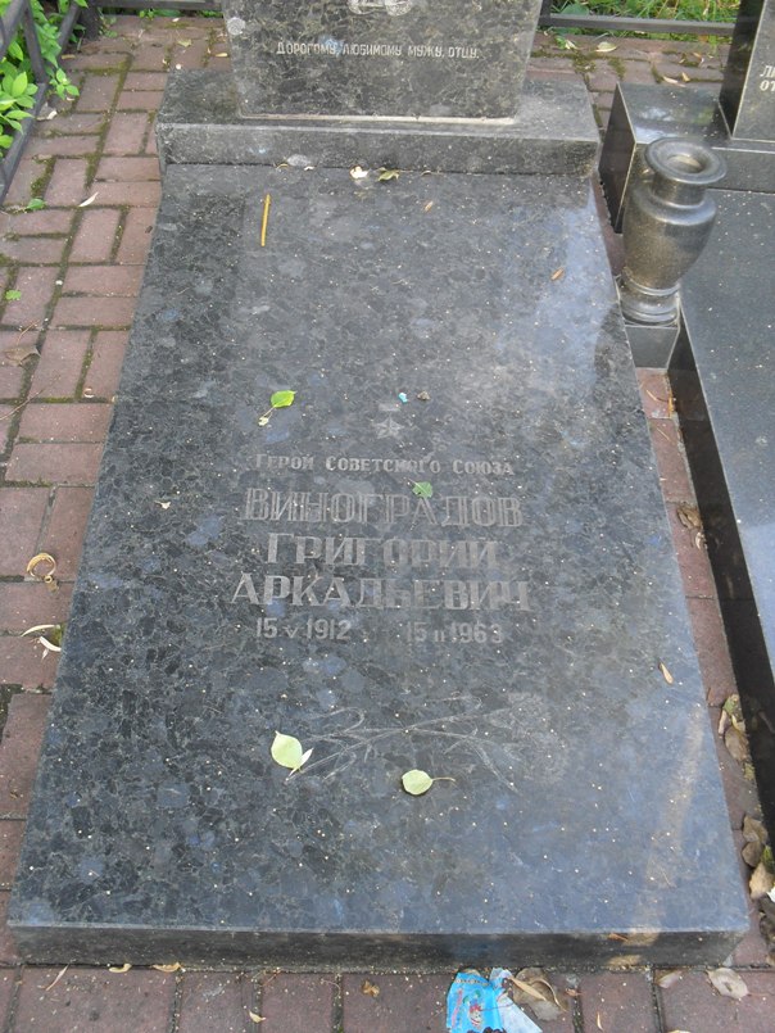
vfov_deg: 52.6
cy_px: 516
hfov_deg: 40.7
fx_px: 1045
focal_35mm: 35
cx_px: 388
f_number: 3.2
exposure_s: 1/45
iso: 100
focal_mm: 6.3
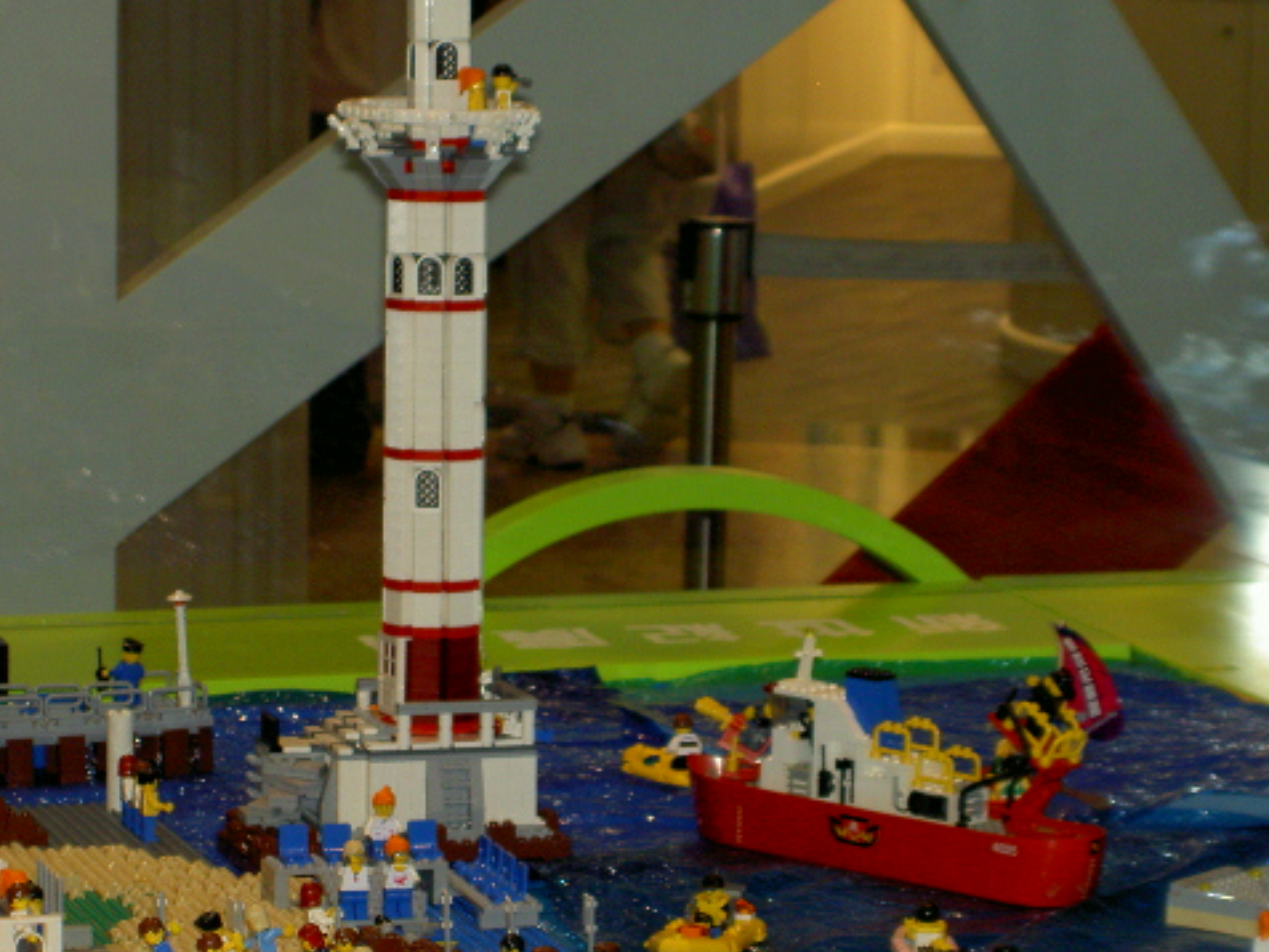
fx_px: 5757
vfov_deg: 9.5
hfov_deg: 12.6
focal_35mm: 157
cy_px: 423
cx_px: 484
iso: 200
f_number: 4.9
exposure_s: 1/100
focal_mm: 24
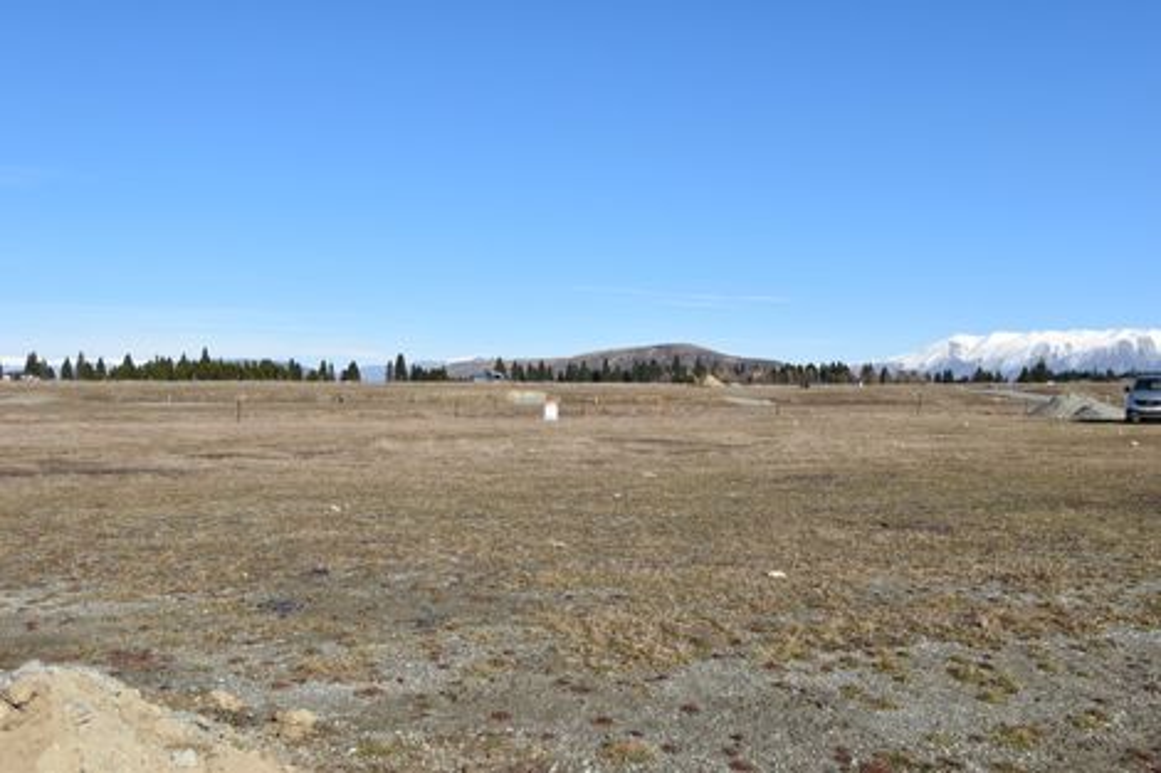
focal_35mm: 36
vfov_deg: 36.8
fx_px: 1161
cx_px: 580
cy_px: 386
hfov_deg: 53.1
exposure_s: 1/400
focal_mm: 24
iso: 200
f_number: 10
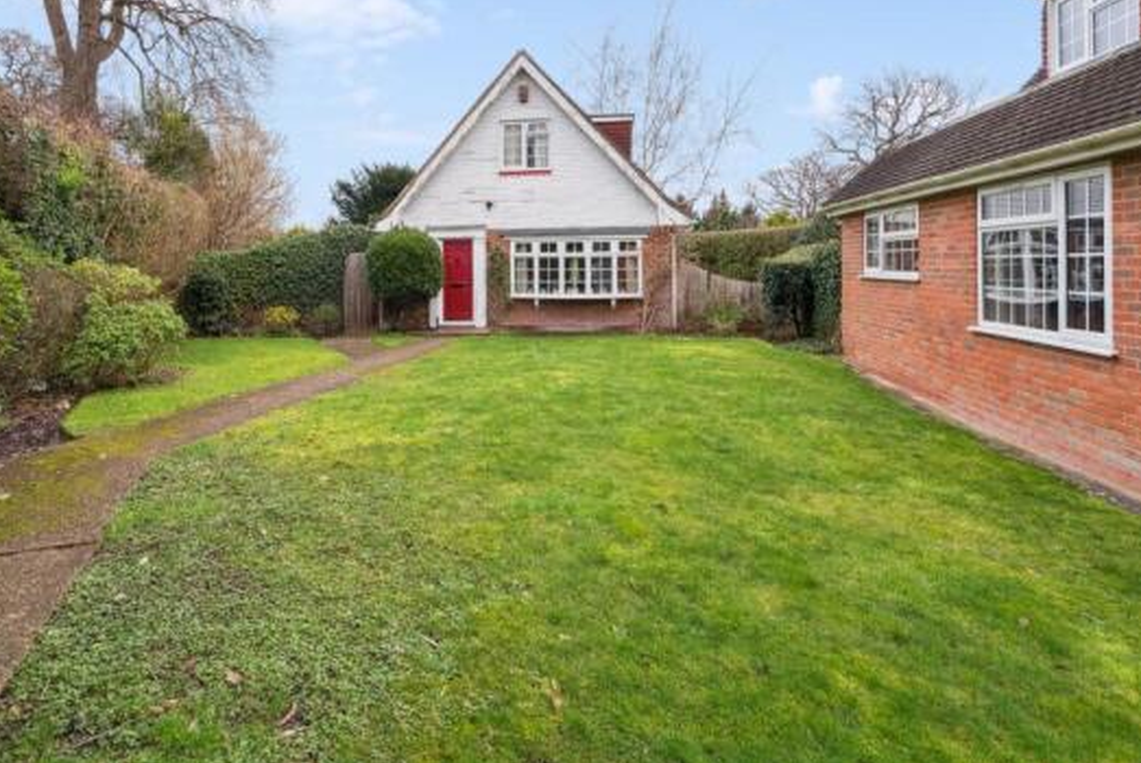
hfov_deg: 83.4
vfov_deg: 61.3
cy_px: 293
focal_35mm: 20
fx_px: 635
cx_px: 491
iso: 640
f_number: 11
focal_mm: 16
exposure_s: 1/100
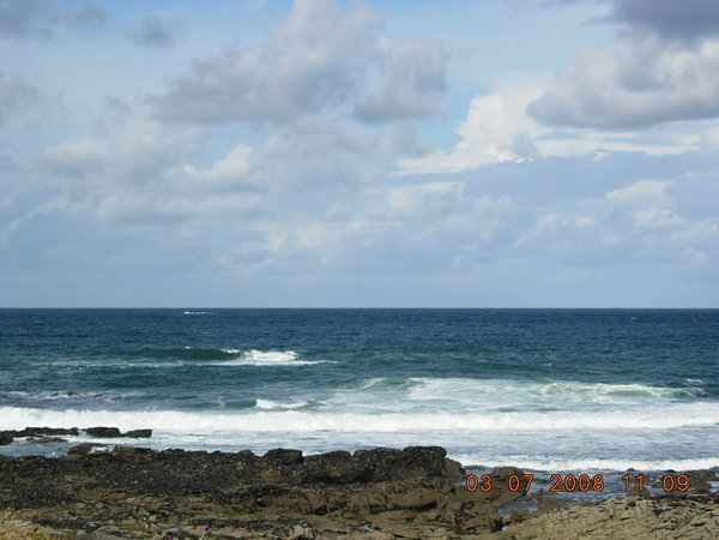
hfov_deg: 17.4
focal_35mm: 113
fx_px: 2347
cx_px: 360
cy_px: 270
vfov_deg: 13.1
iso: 64
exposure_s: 1/836
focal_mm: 23.4
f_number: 4.9
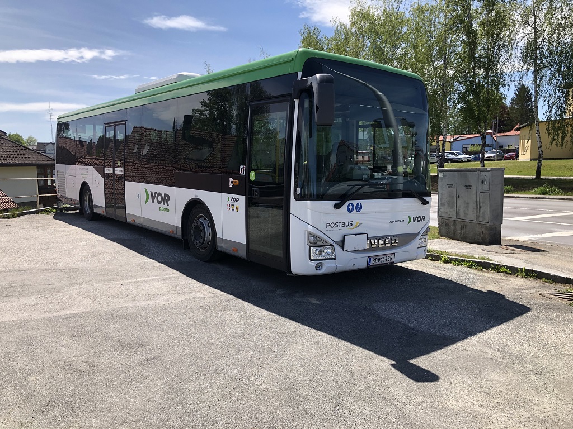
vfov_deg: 49.7
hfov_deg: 63.4
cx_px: 286
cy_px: 214
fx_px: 463
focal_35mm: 28
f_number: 1.8
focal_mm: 4
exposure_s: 1/1412
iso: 20
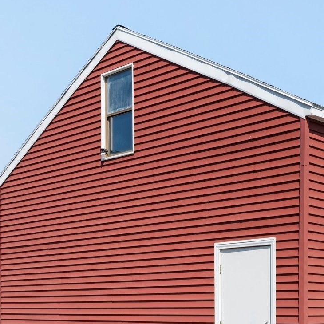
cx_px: 324
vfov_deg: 26.9
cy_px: 279
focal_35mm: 62
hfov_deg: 26.3
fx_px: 657
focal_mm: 26
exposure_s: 1/15
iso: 64
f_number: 16
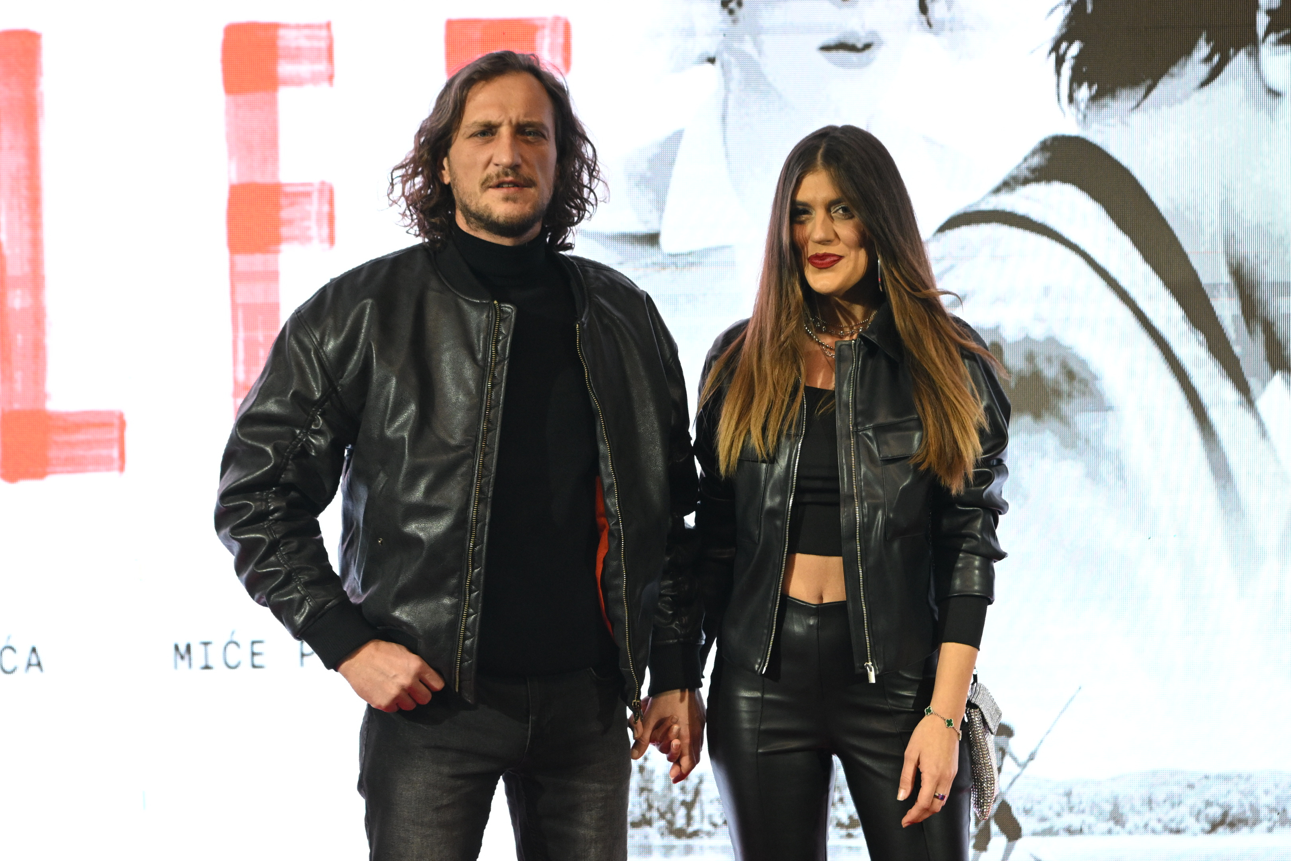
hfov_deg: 29.2
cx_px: 646
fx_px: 2474
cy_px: 430
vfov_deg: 19.7
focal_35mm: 69
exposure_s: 1/250
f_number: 4
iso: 1600
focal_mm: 46
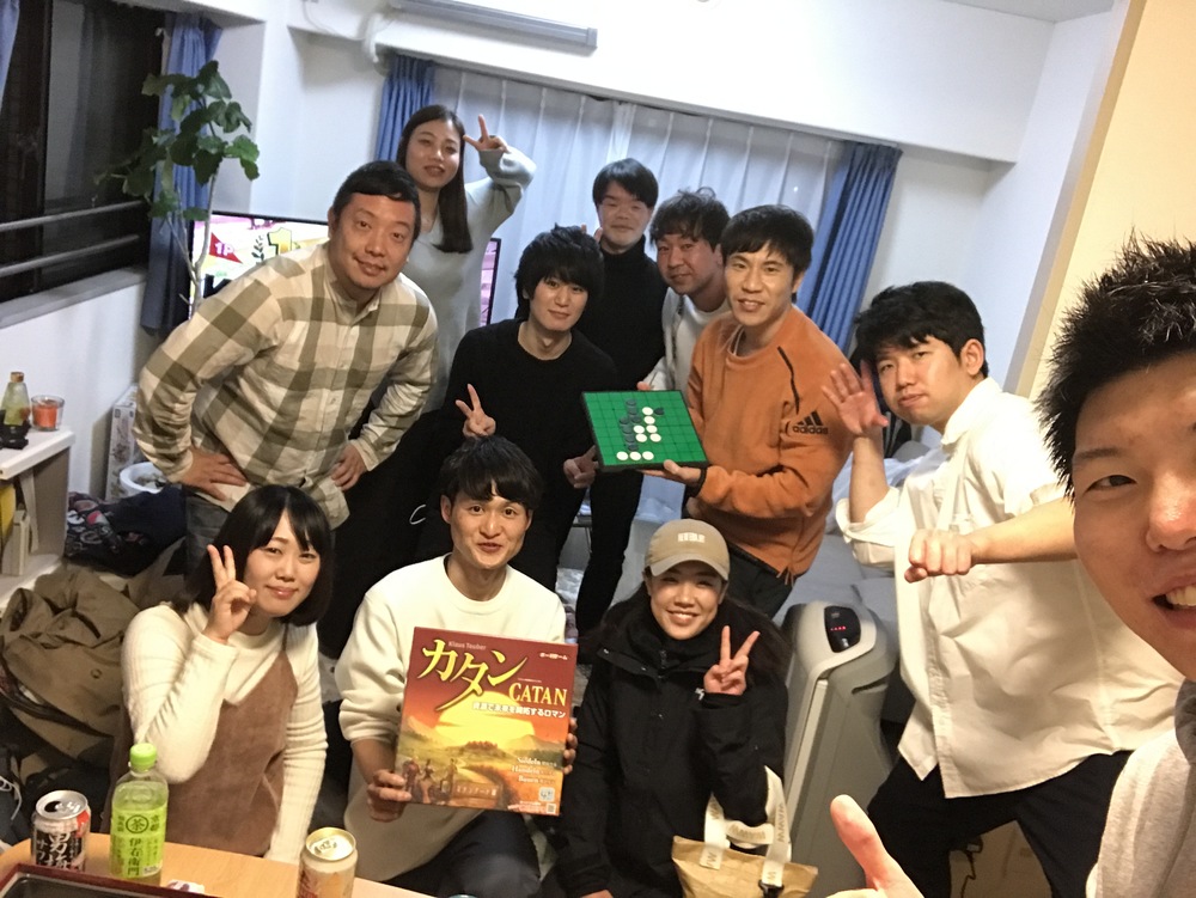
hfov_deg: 56.8
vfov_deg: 44.2
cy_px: 449
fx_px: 1106
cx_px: 598
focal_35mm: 32
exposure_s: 1/33
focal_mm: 2.87
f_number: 2.2
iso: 250
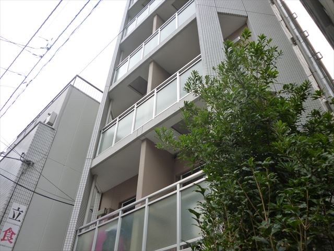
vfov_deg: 49.7
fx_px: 270
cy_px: 126
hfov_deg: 63.4
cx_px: 167
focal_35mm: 28
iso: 160
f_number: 3.1
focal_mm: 5
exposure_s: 1/320
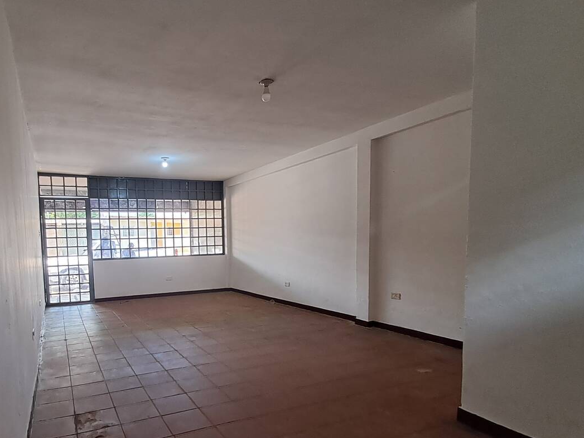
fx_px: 371
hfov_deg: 74.0
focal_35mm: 22
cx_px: 194
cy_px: 271
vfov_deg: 60.3
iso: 100
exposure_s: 1/40
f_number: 2.2
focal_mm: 1.64
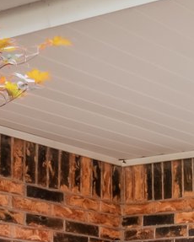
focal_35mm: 107
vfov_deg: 16.1
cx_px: 399
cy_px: 383
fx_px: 767
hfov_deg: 12.5
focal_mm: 16
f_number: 7.1
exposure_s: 1/200
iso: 200
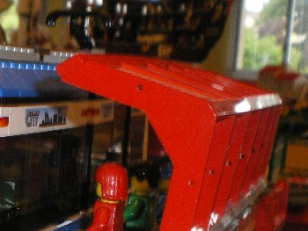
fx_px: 855
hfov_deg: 19.5
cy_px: 181
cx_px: -40
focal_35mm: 96
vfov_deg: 15.3
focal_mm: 7.4
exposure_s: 1/50
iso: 400
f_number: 4.9
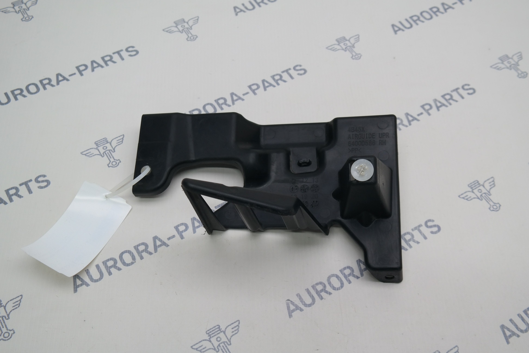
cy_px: 176
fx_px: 647
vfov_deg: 30.5
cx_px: 264
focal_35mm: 44
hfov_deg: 44.5
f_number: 5.6
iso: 200
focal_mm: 29
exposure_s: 1/50
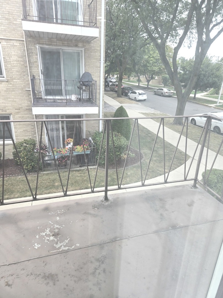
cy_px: 149
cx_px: 112
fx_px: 198
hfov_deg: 58.9
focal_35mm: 23
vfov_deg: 73.9
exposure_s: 1/180
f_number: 1.8
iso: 32
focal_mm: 5.4
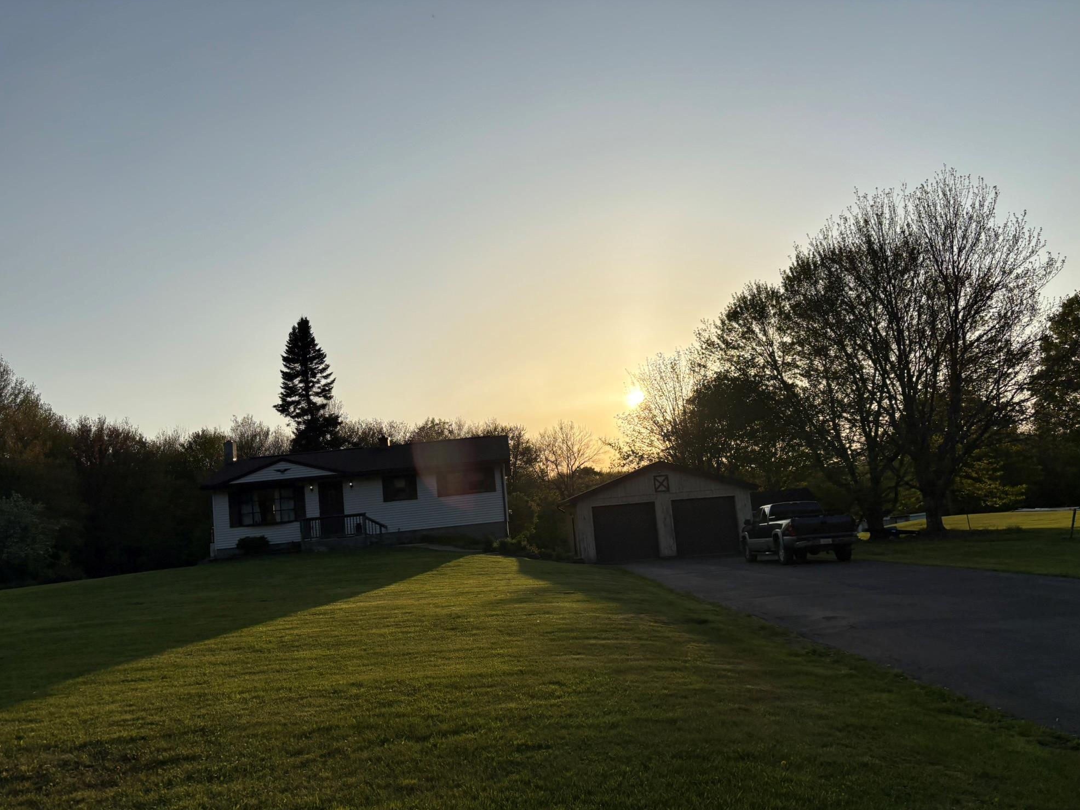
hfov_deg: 65.3
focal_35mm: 27
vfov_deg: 51.3
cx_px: 535
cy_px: 418
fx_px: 842
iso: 50
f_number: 1.6
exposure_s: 1/6993
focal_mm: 5.96
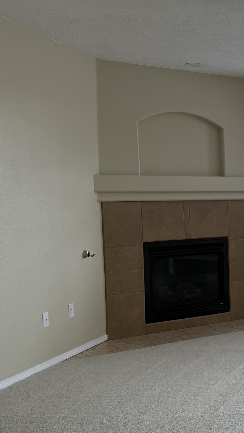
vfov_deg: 37.8
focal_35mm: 55
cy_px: 233
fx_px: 633
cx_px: 351
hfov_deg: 19.4
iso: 100
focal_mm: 6.76
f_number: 1.78
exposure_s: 1/251
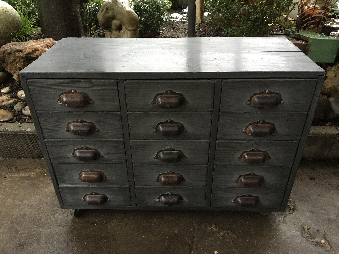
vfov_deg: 48.2
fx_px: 284
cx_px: 170
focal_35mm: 29
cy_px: 127
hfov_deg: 61.7
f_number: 2.2
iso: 200
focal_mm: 4.15
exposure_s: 1/20
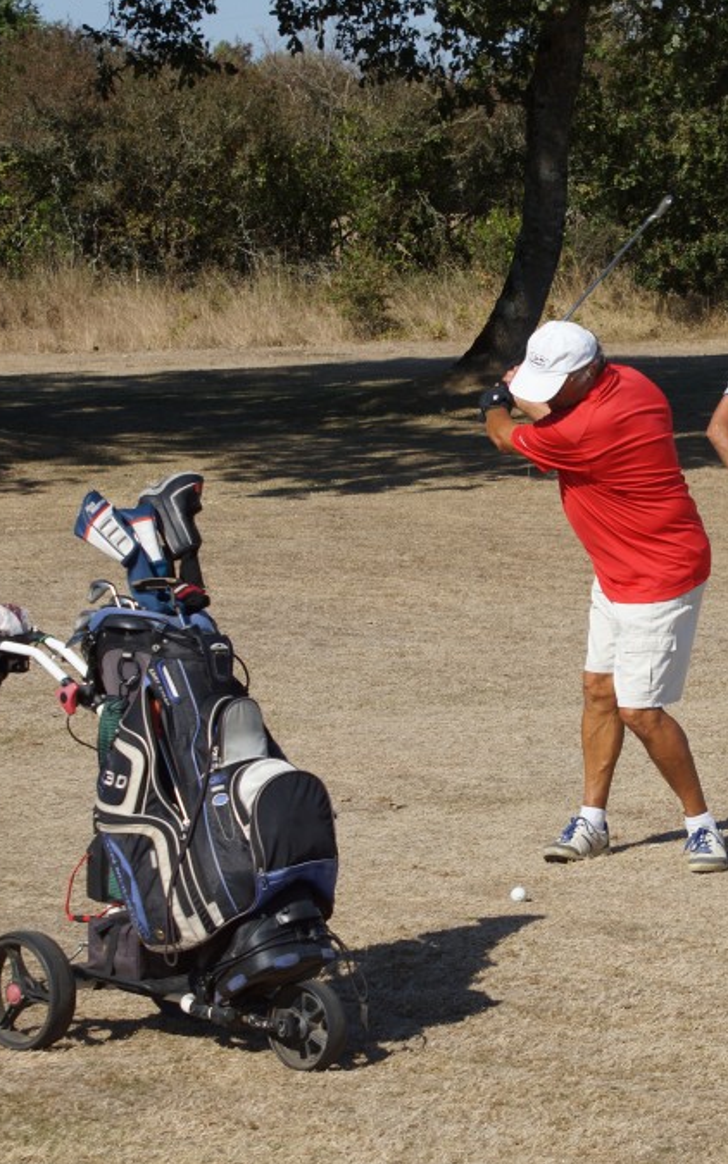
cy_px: 585
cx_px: 662
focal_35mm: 116
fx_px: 3682
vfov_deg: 18.0
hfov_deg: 11.2
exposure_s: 1/320
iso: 100
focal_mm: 50
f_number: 8
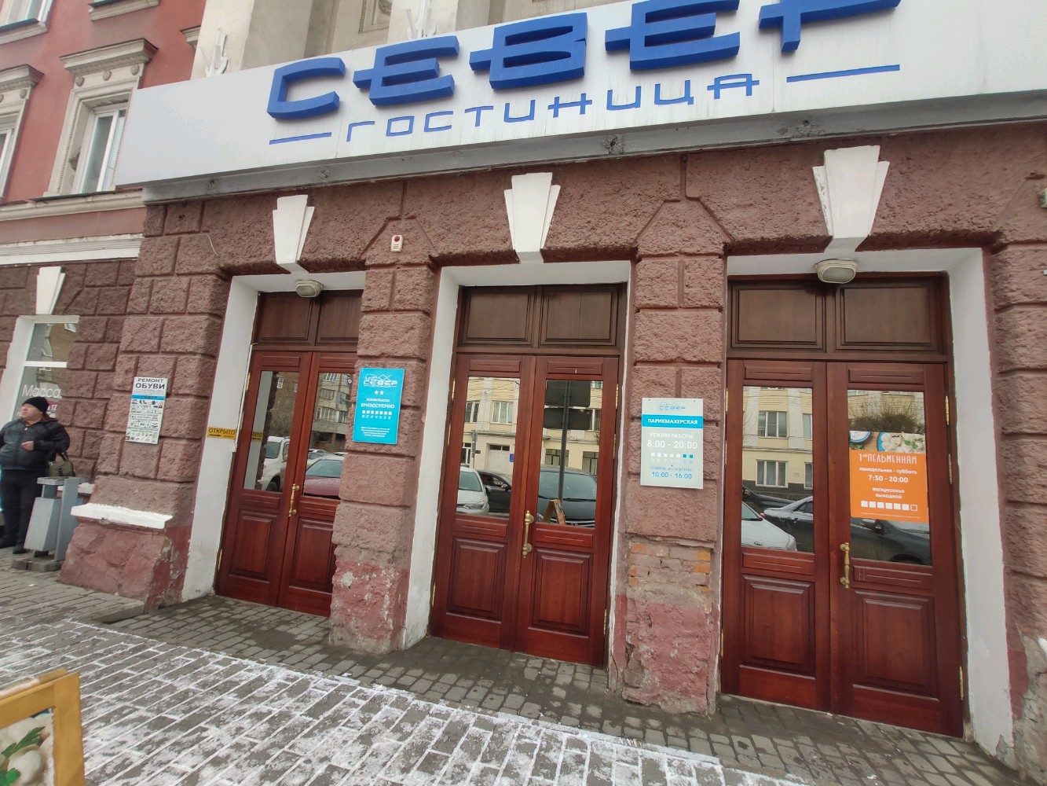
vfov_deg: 81.8
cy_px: 393
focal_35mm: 15
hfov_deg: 98.2
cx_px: 524
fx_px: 454
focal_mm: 2.04
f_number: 2.4
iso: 112
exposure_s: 1/100
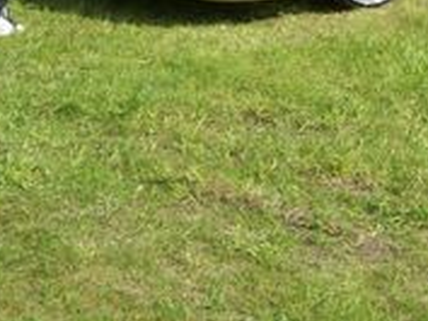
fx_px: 1608
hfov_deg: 15.1
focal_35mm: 130
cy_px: -63
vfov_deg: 11.2
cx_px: 351
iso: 80
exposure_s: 1/434
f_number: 4.8
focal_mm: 6
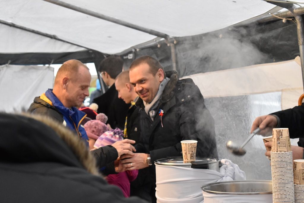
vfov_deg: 16.6
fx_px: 697
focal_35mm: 82
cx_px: 152
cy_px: 102
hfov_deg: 24.6
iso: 2500
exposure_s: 1/100
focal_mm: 55
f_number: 5.6
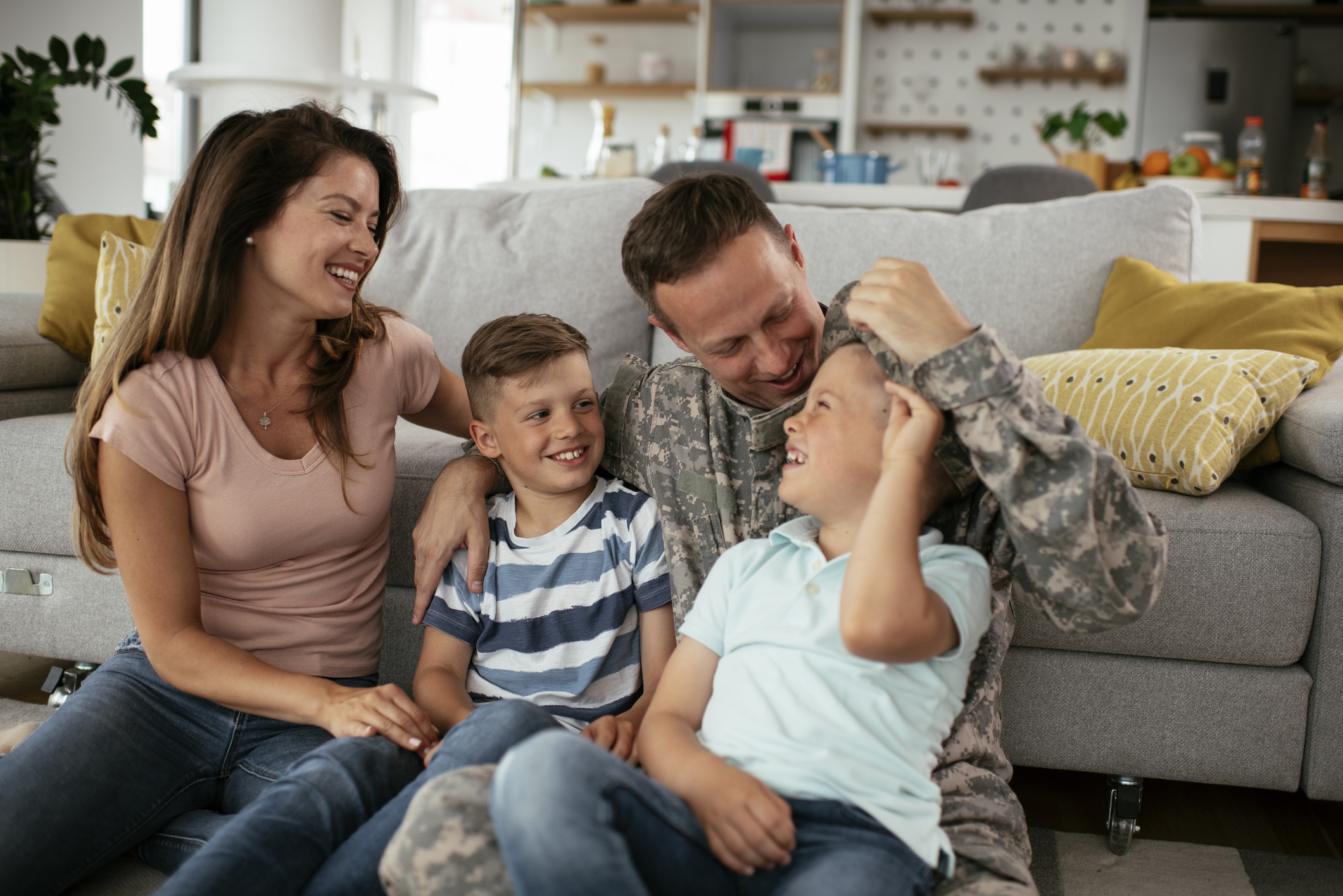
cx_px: 672
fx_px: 1306
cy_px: 448
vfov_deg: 37.9
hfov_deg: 54.4
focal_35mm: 35
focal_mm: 35
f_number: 2
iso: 250
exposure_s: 1/400
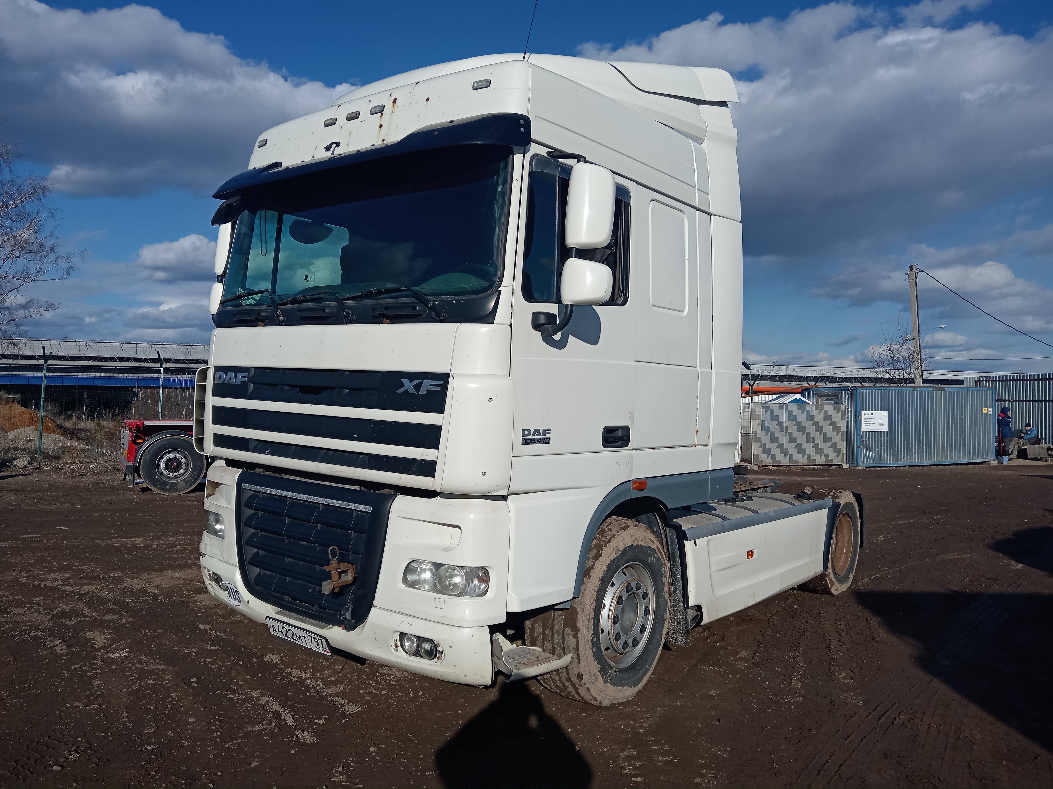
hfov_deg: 65.3
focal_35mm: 27
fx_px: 821
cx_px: 526
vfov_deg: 51.4
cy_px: 394
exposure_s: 1/2525
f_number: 1.9
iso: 101
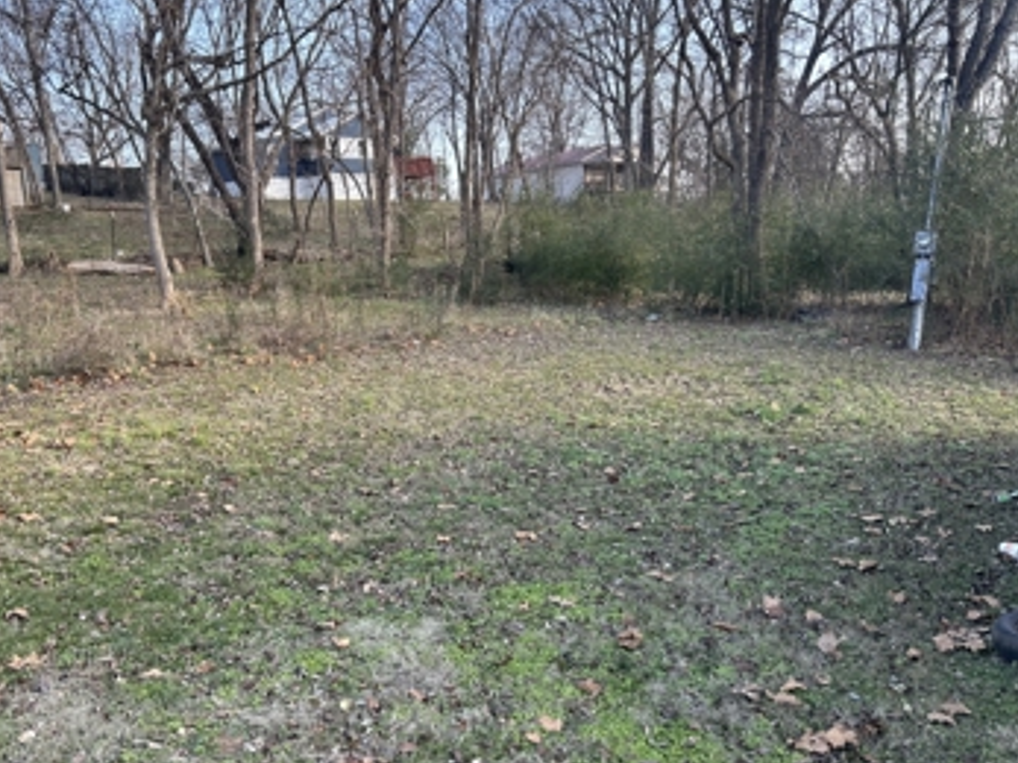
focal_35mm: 30
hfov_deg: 59.8
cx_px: 449
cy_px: 379
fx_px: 882
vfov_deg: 46.8
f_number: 1.5
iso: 40
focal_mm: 5.7
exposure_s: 1/282
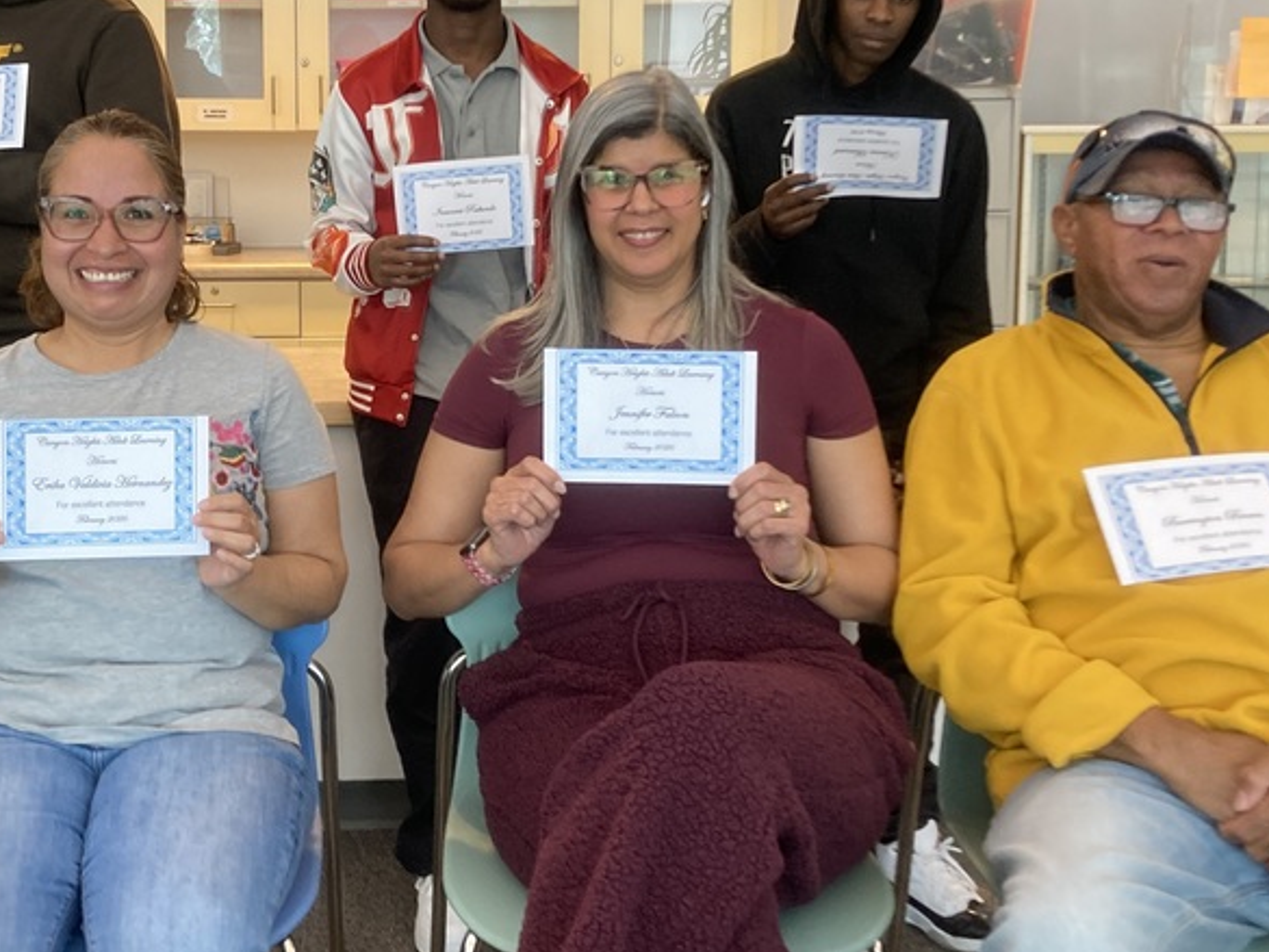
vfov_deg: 29.5
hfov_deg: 38.3
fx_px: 1797
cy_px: 308
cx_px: 397
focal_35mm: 49
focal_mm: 3.99
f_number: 1.8
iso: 160
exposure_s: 1/60
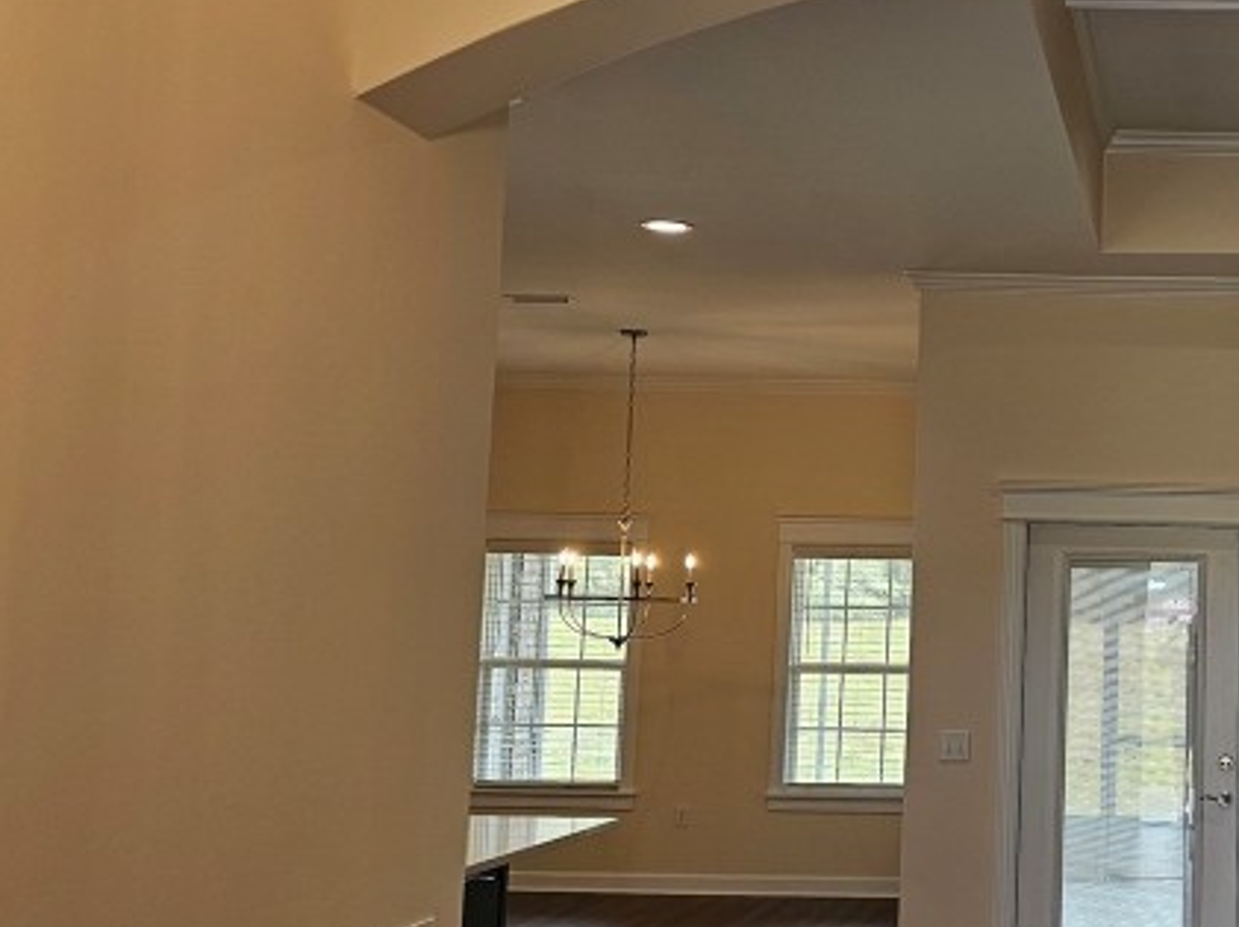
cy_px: 430
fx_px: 2003
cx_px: 1168
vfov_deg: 26.1
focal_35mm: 56
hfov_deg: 32.3
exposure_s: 1/120
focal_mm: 6.3
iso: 50
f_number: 1.7
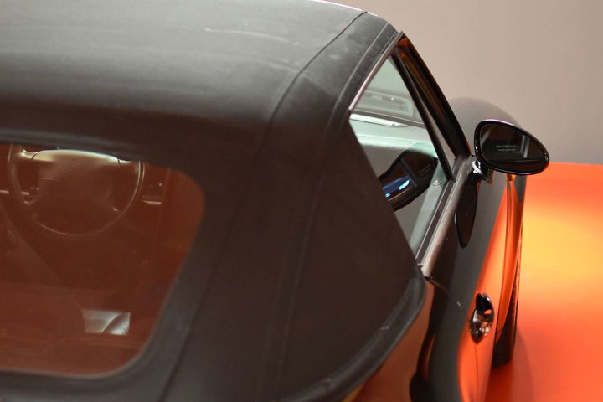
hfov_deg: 27.1
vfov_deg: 18.2
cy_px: 191
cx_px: 271
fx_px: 1251
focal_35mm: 75
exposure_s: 1/60
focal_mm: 35
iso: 2200
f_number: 1.8
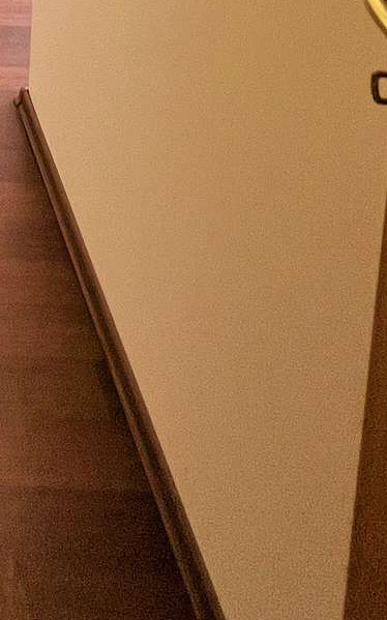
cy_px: -360
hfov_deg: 22.4
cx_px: -209
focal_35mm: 46
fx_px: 777
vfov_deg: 26.7
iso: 250
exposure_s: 1/100
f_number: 1.8
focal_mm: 1.57
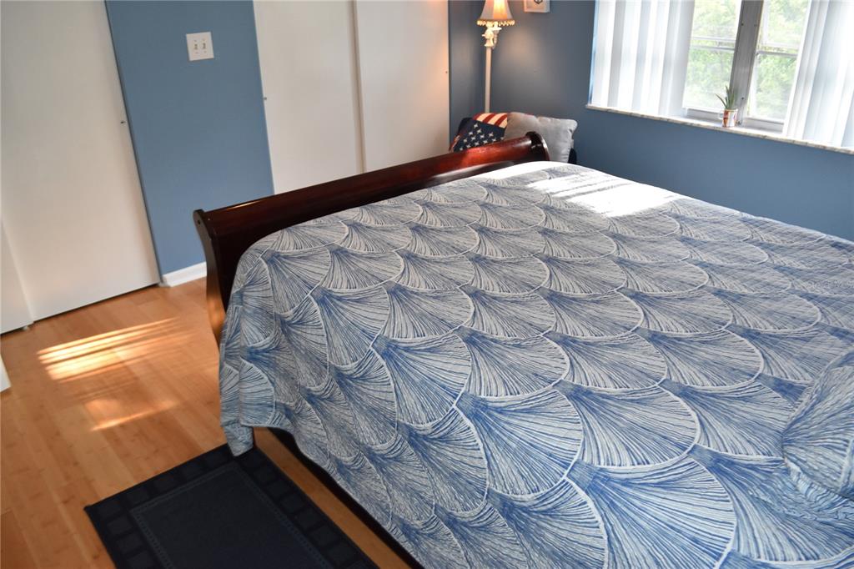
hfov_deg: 67.4
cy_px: 284
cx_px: 427
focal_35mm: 27
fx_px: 640
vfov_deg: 47.9
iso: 800
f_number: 5
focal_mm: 18
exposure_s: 1/100
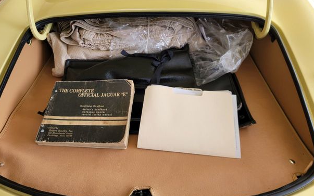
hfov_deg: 68.4
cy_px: 82
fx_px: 231
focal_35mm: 27
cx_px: 150
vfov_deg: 45.9
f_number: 1.8
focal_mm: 6.7
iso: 40
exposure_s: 1/120
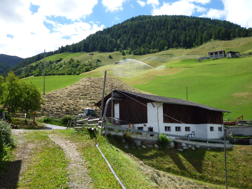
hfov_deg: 51.4
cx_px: 126
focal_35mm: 36
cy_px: 94
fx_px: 262
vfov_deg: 39.7
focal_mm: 6.4
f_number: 3.5
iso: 100
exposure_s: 1/640
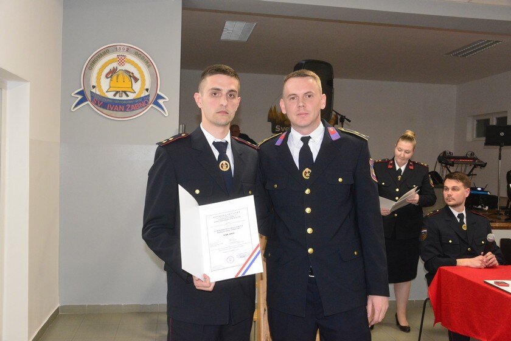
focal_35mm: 36
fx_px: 511
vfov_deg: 36.9
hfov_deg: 53.1
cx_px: 256
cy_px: 170
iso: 6400
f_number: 8
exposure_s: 1/60
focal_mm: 36
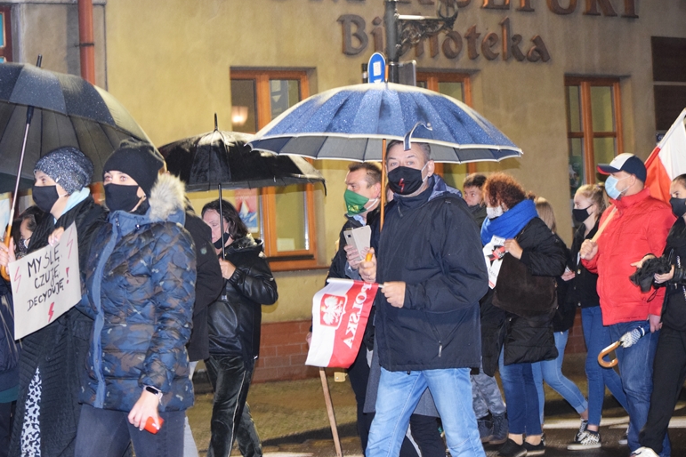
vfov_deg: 16.4
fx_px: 1591
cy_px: 228
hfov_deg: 24.3
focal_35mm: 84
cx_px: 342
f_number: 4
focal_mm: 55
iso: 2200
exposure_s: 1/60
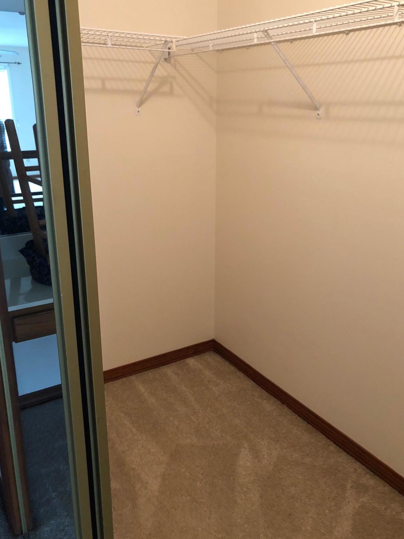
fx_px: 467
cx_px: 210
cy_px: 257
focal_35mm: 30
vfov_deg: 59.9
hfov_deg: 46.8
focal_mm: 3.99
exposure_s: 1/15
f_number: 1.8
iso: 100
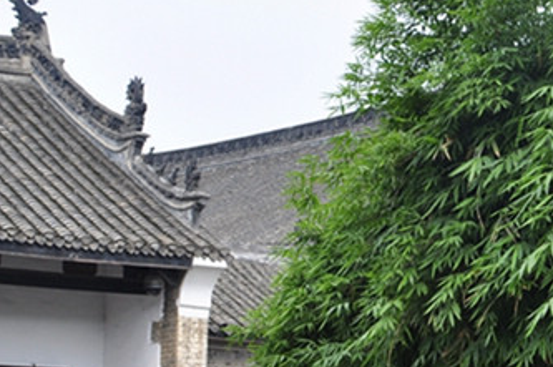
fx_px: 1365
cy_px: 368
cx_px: 599
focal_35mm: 89
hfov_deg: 21.8
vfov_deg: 15.0
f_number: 8
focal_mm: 22
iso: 200
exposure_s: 1/250
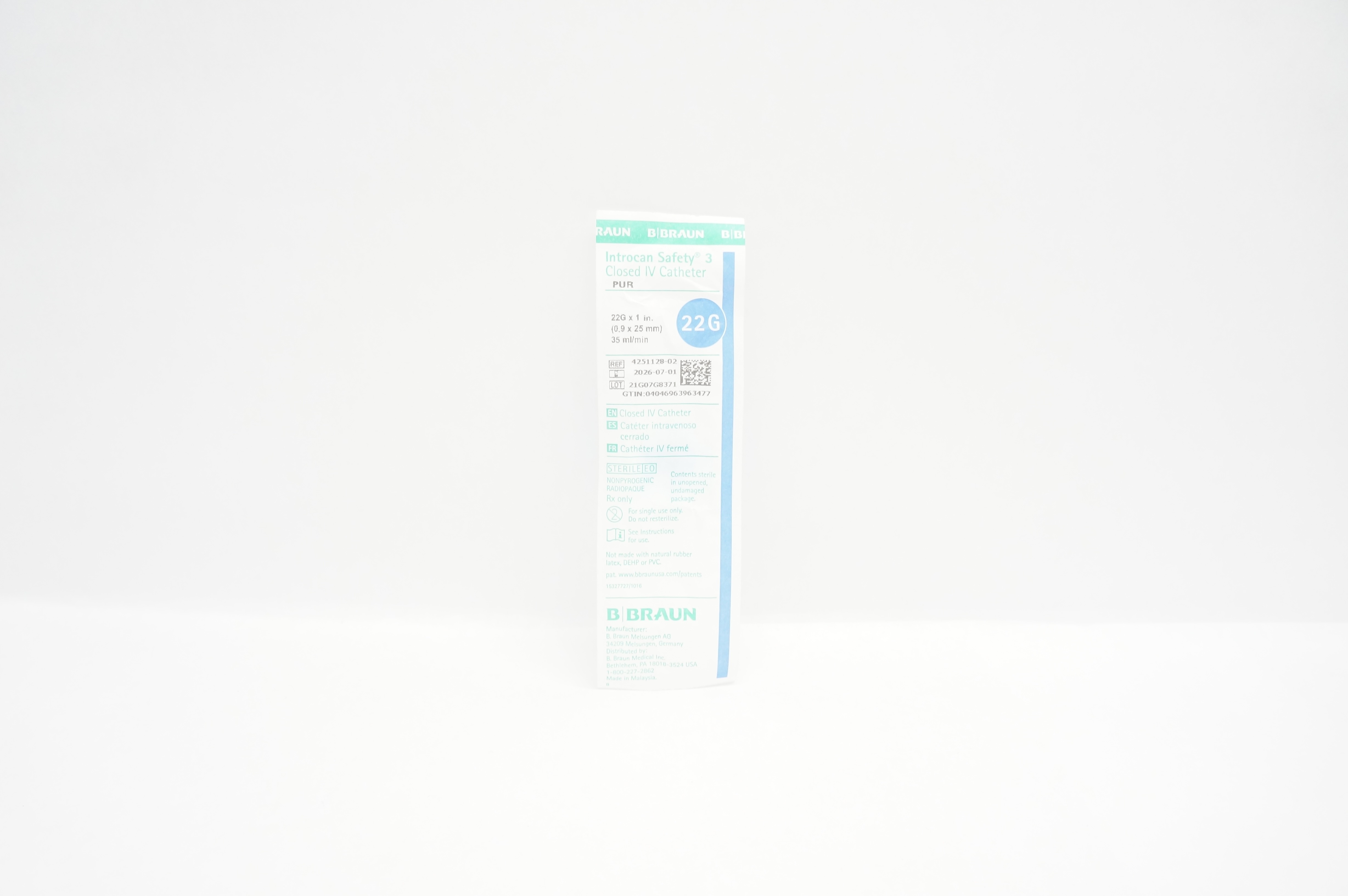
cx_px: 674
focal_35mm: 27
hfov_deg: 67.4
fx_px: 1010
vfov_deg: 47.8
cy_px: 448
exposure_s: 1/80
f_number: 4.5
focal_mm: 18
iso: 800
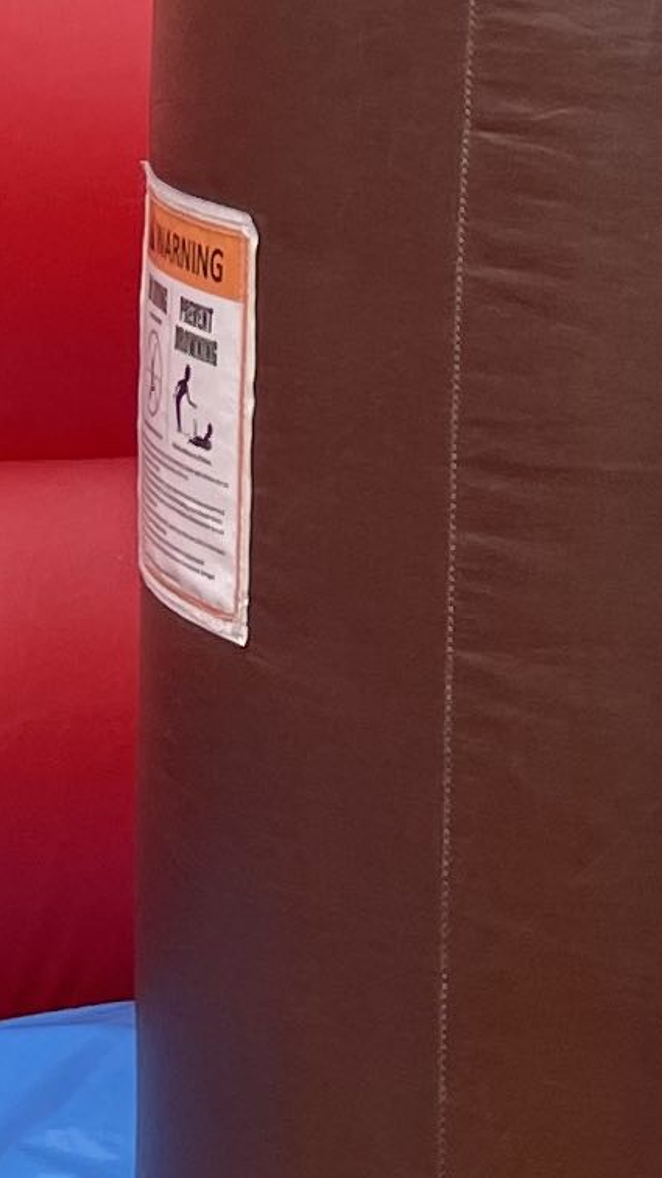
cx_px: 107
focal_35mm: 151
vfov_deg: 12.9
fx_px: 4714
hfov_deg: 8.0
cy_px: -952
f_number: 1.6
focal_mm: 4.2
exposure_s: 1/1082
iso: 32
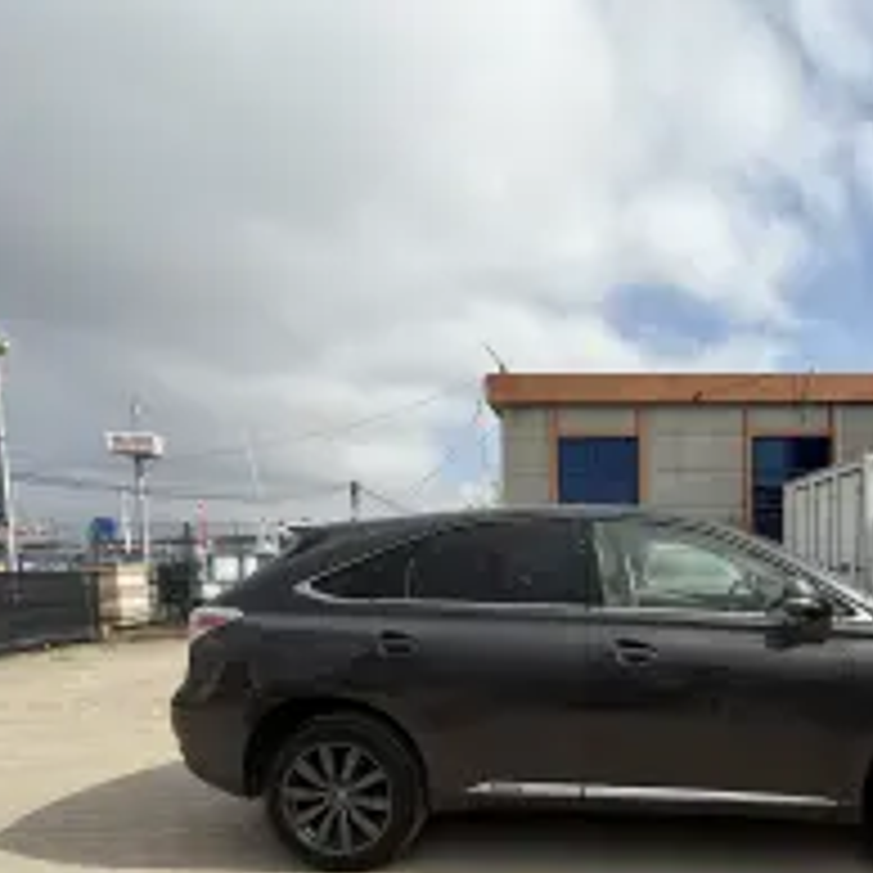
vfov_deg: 64.9
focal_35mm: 23
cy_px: 603
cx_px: 639
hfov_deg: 63.9
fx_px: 656
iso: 50
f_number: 2.2
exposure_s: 1/1745
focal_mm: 2.22
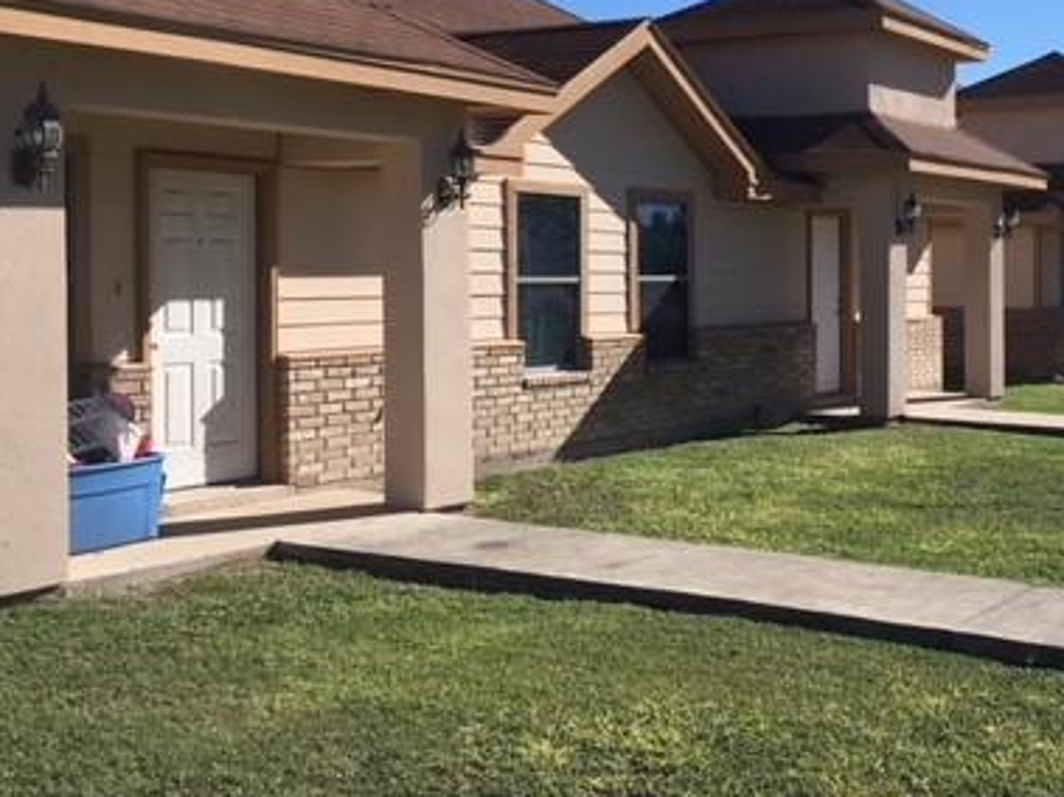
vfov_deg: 29.6
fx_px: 1506
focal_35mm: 49
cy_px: 306
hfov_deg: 37.6
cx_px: 845
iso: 25
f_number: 2.2
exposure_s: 1/1876
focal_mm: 4.15
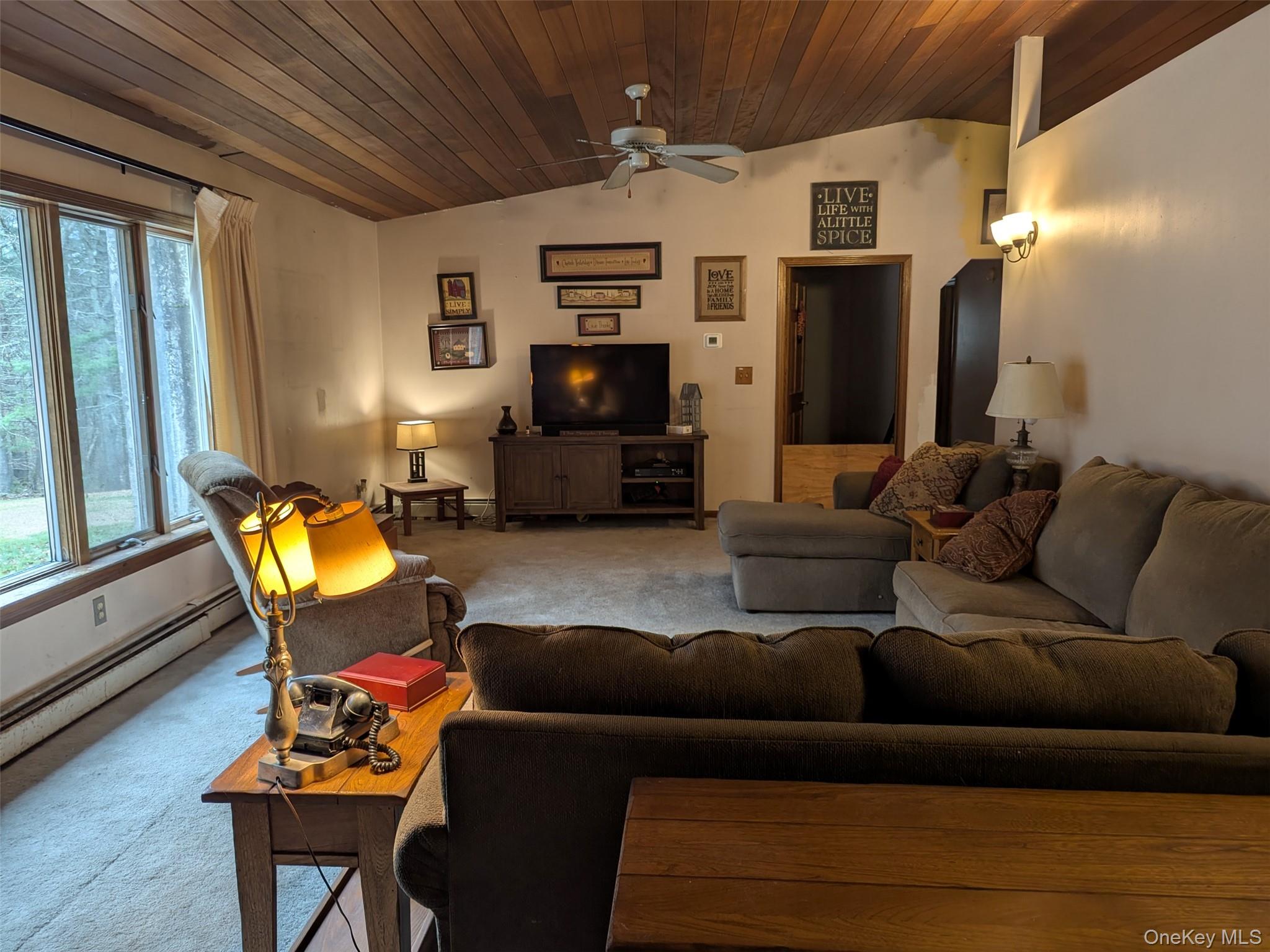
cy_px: 476
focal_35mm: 24
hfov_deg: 71.6
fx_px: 881
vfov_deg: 56.8
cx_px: 635
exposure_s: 1/32.7
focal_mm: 6.81
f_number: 1.85
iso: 46
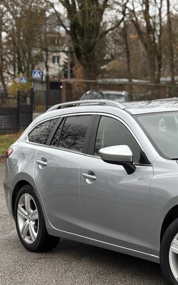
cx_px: 211
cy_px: 182
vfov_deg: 20.9
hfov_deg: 12.9
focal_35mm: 99
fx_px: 769
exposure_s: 1/167
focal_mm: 5.96
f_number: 1.6
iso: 32
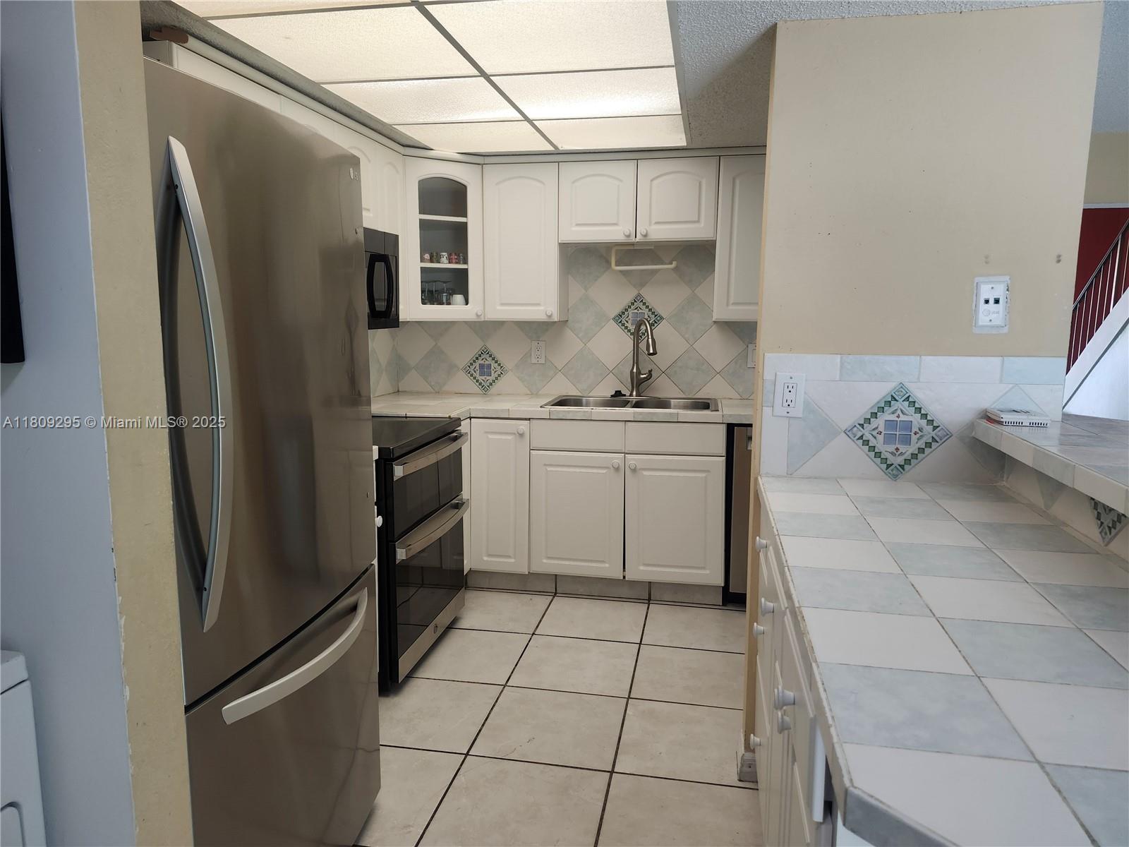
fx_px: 750
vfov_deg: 58.9
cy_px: 424
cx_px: 564
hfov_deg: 73.9
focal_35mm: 23
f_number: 1.8
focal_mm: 5.54
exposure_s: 1/120
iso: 125
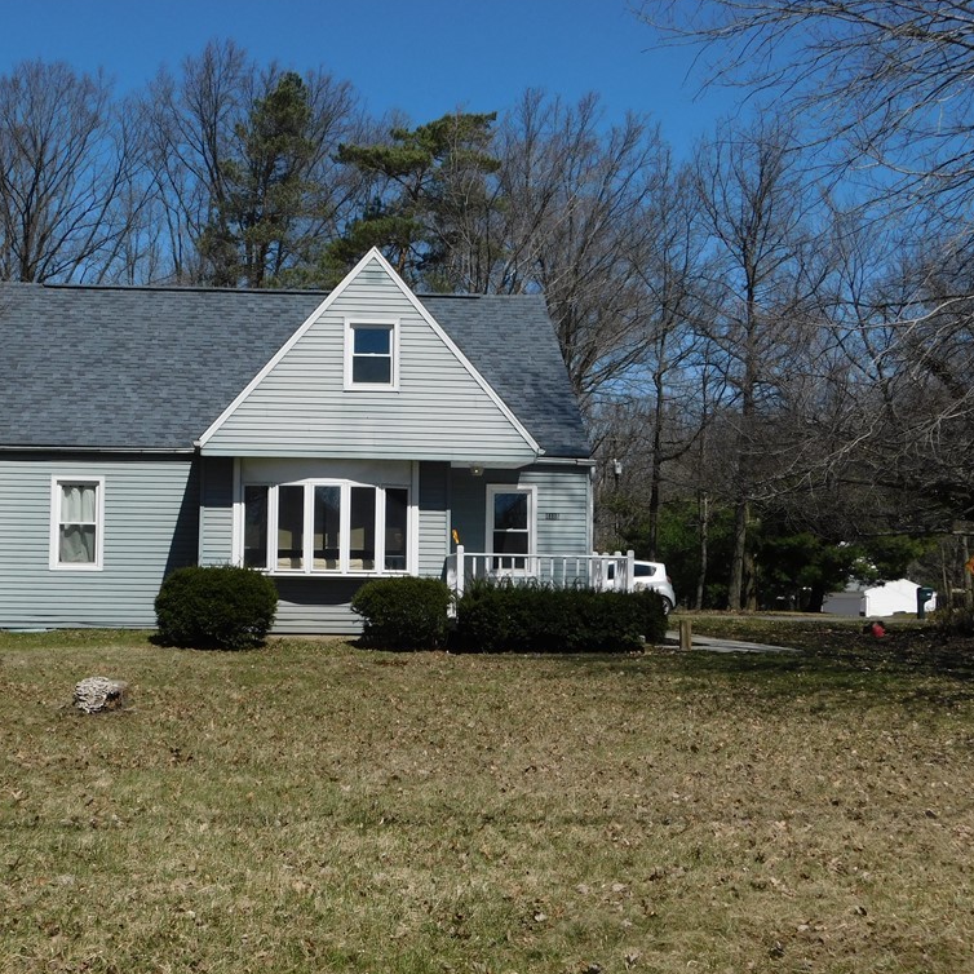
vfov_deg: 35.4
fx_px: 1528
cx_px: 362
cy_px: 481
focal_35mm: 48
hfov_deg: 35.2
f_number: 7.2
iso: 125
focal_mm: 7.1
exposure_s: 1/500
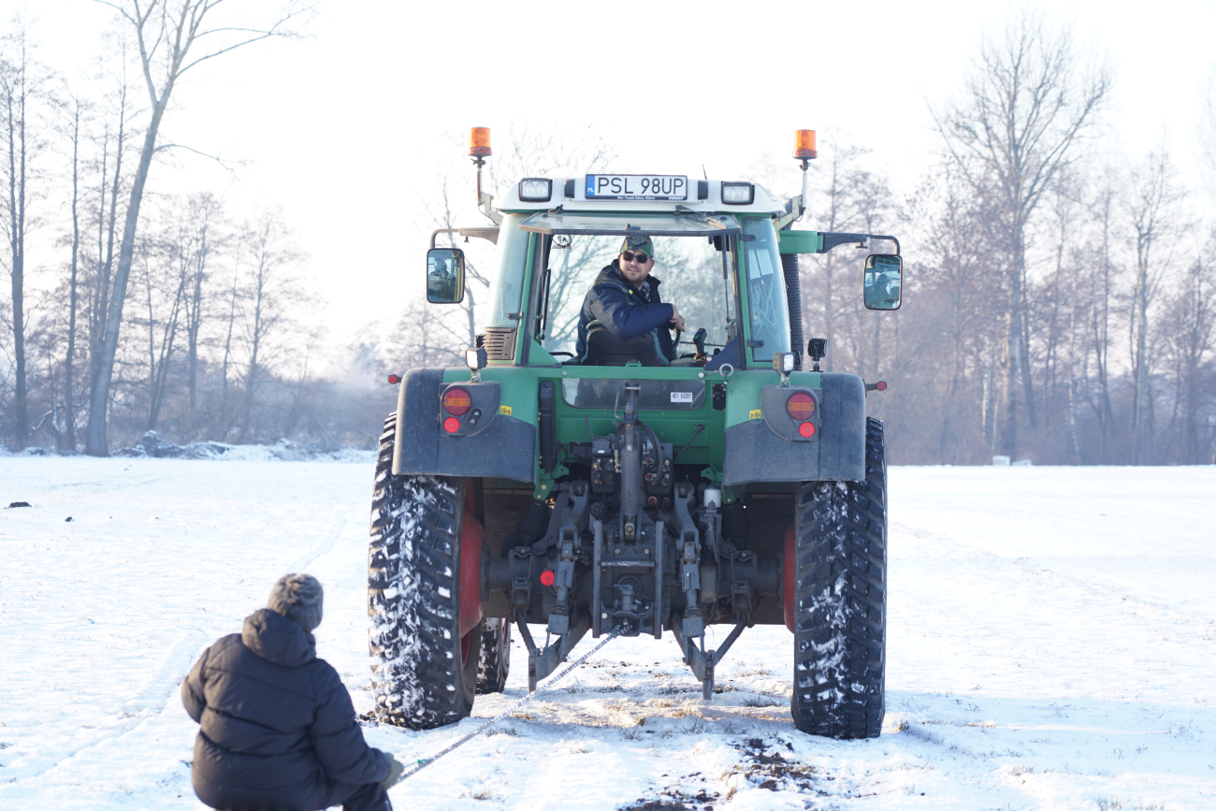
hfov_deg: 19.5
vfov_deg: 13.0
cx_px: 608
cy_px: 406
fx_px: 3547
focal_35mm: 105
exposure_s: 1/100
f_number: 4.5
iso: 160
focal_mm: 105
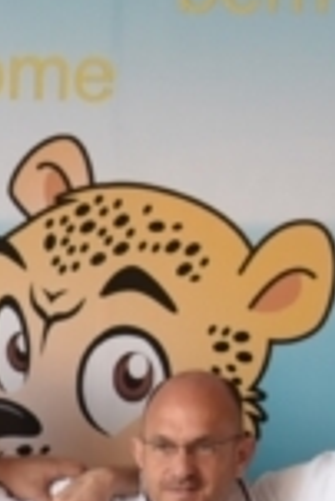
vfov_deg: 10.1
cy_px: 620
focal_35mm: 201
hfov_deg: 6.4
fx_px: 2799
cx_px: -614
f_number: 4
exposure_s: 1/60
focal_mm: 38
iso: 450
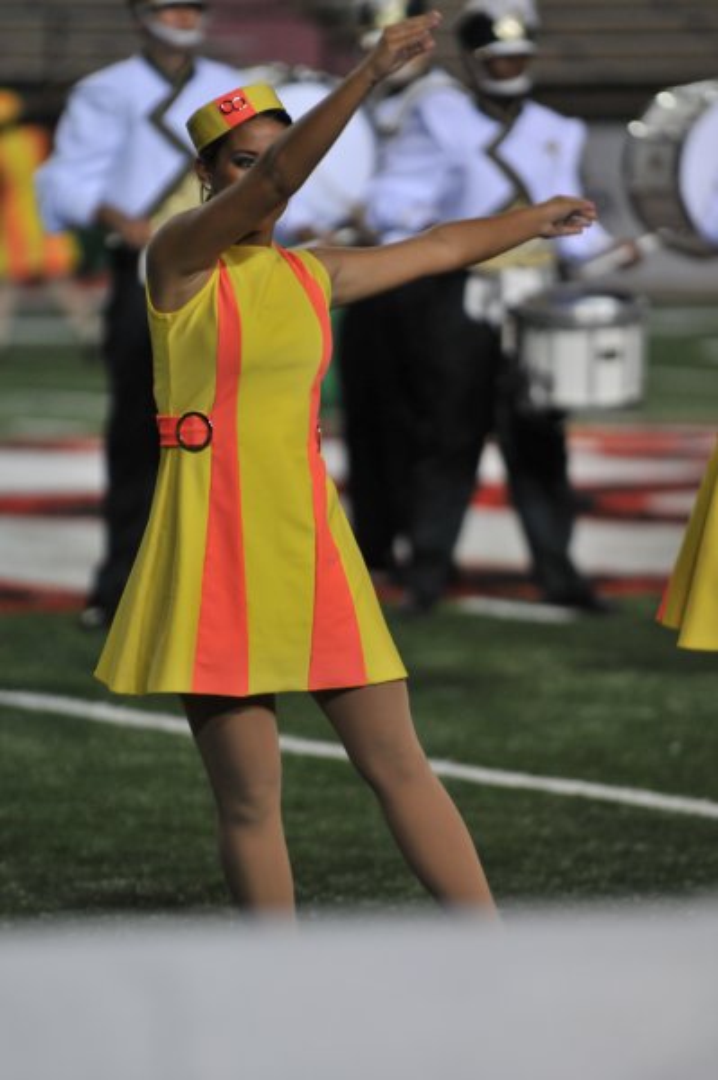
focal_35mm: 300
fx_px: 8990
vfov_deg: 6.9
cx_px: 359
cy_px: 540
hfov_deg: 4.6
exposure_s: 1/640
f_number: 2.8
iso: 800
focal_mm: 200
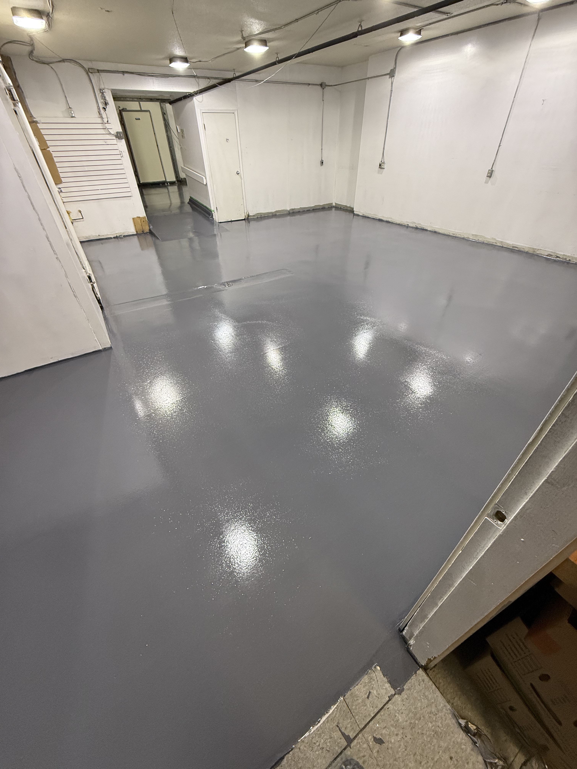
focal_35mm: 14
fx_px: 311
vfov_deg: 102.1
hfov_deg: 85.7
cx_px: 288
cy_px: 384
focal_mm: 2.22
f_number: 2.2
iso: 250
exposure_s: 1/120
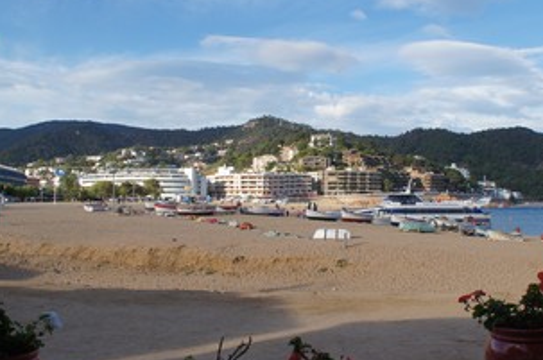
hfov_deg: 47.3
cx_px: 308
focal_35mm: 41
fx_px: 617
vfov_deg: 32.5
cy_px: 191
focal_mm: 18
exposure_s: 1/200
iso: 100
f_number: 7.1
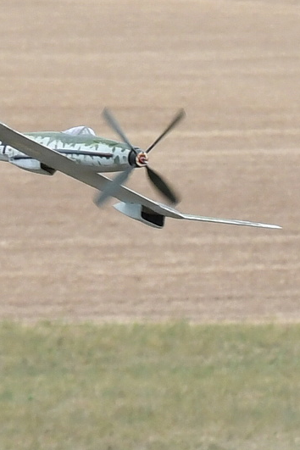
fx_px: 2262
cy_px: 226
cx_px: -15
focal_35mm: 181
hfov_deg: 7.5
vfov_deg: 11.4
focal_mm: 80
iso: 500
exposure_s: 1/800
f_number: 7.1
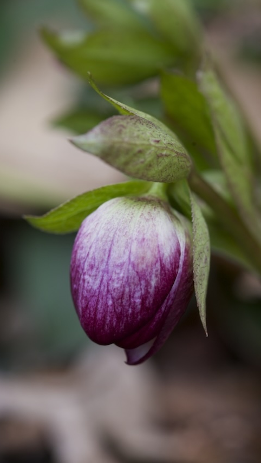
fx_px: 1366
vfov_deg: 19.3
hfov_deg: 10.9
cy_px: 231
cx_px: 113
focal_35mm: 111
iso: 400
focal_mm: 105
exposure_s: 1/80
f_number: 11
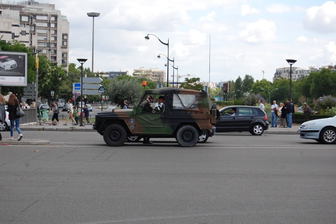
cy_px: 112
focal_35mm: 82
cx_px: 168
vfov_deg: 16.5
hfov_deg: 24.6
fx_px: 769
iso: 200
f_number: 8
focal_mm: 55
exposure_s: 1/250
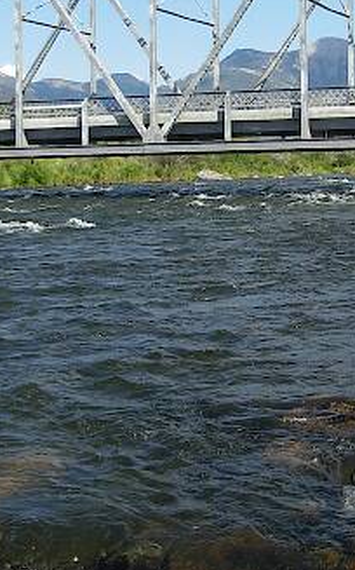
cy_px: 192
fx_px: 1147
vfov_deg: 27.7
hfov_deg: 17.3
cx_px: 338
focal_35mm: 74
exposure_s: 1/912
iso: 79
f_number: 2.9
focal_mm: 6.3
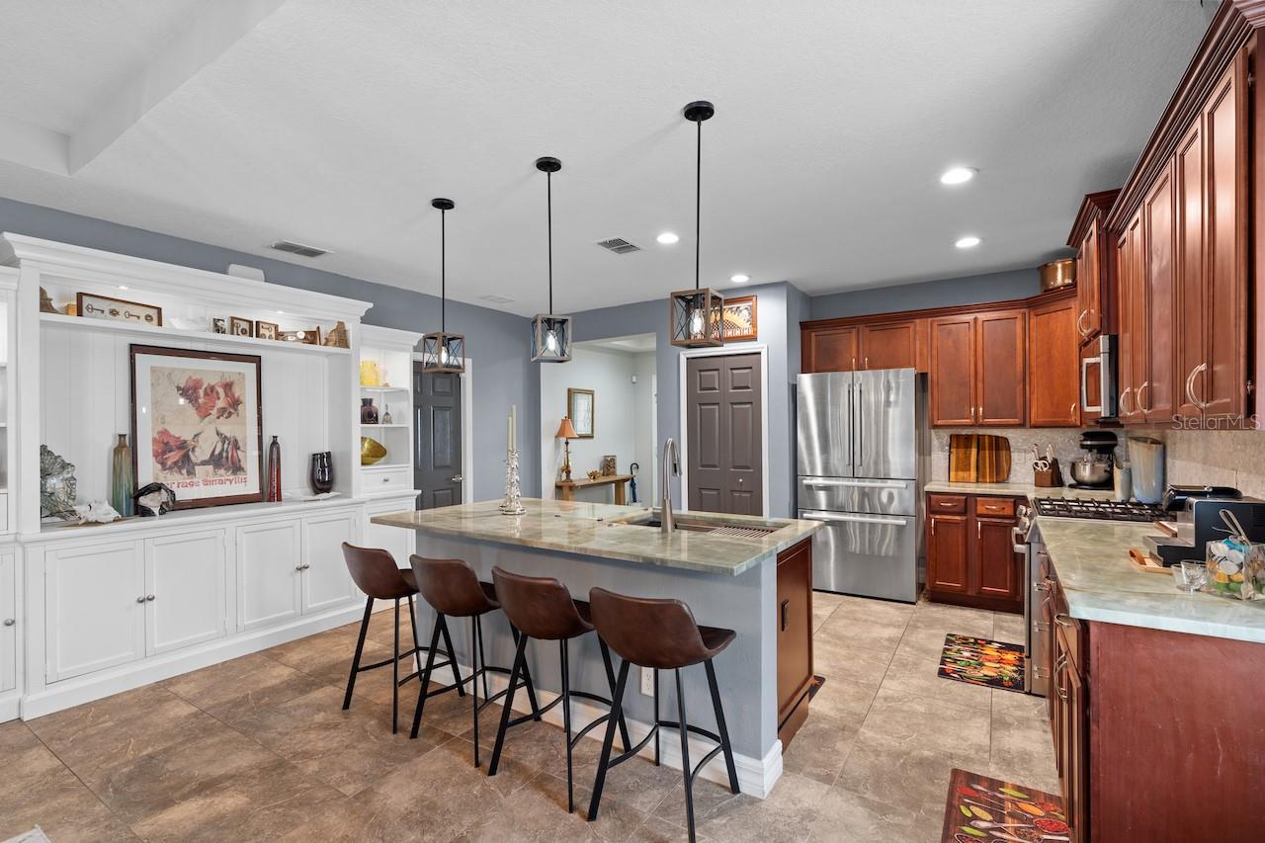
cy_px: 422
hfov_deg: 96.7
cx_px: 632
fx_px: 562
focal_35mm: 16
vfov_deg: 73.7
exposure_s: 3.2
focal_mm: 16
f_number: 9
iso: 250
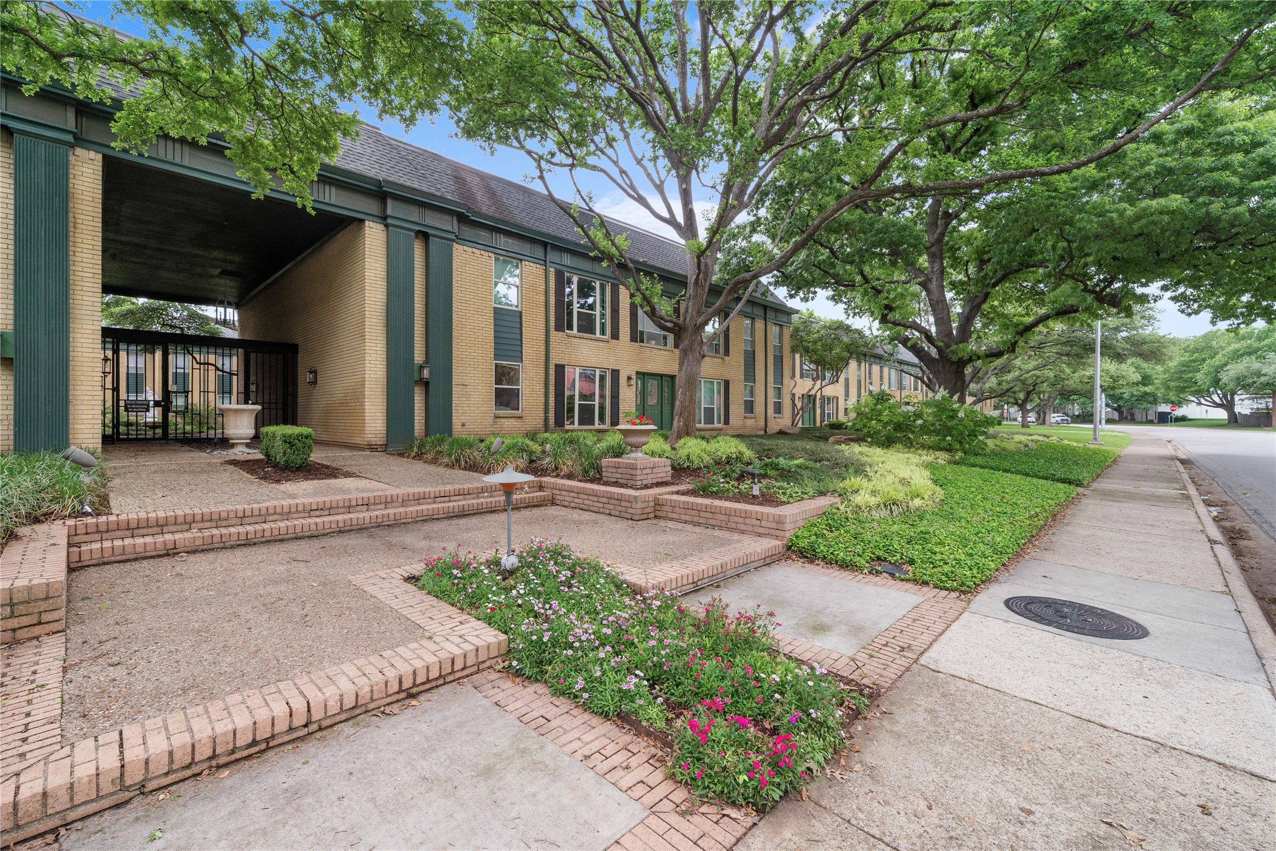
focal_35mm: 14
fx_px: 496
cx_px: 638
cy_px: 426
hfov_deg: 104.3
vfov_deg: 81.2
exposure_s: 1/6
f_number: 9
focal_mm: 14
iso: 250
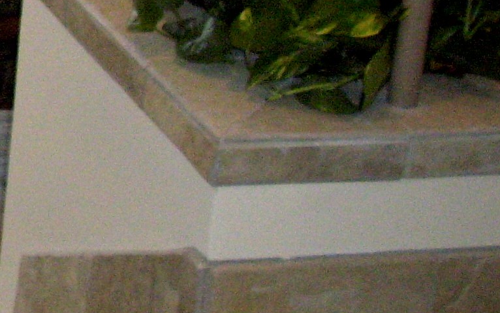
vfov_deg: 8.4
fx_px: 2112
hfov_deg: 12.0
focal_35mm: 155
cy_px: -83
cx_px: -512
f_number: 2.9
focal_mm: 5.7
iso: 125
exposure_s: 1/40
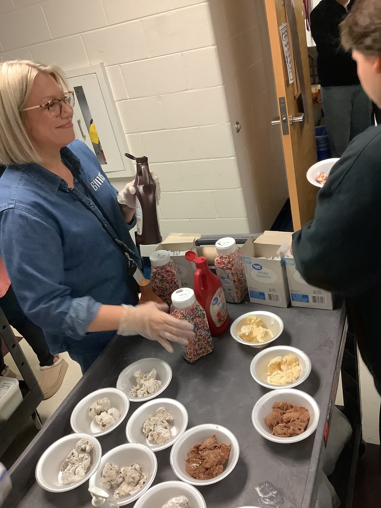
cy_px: 254
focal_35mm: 31
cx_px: 190
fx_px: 455
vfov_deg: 58.4
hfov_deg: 45.4
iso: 320
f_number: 2.4
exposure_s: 1/60
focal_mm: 3.3
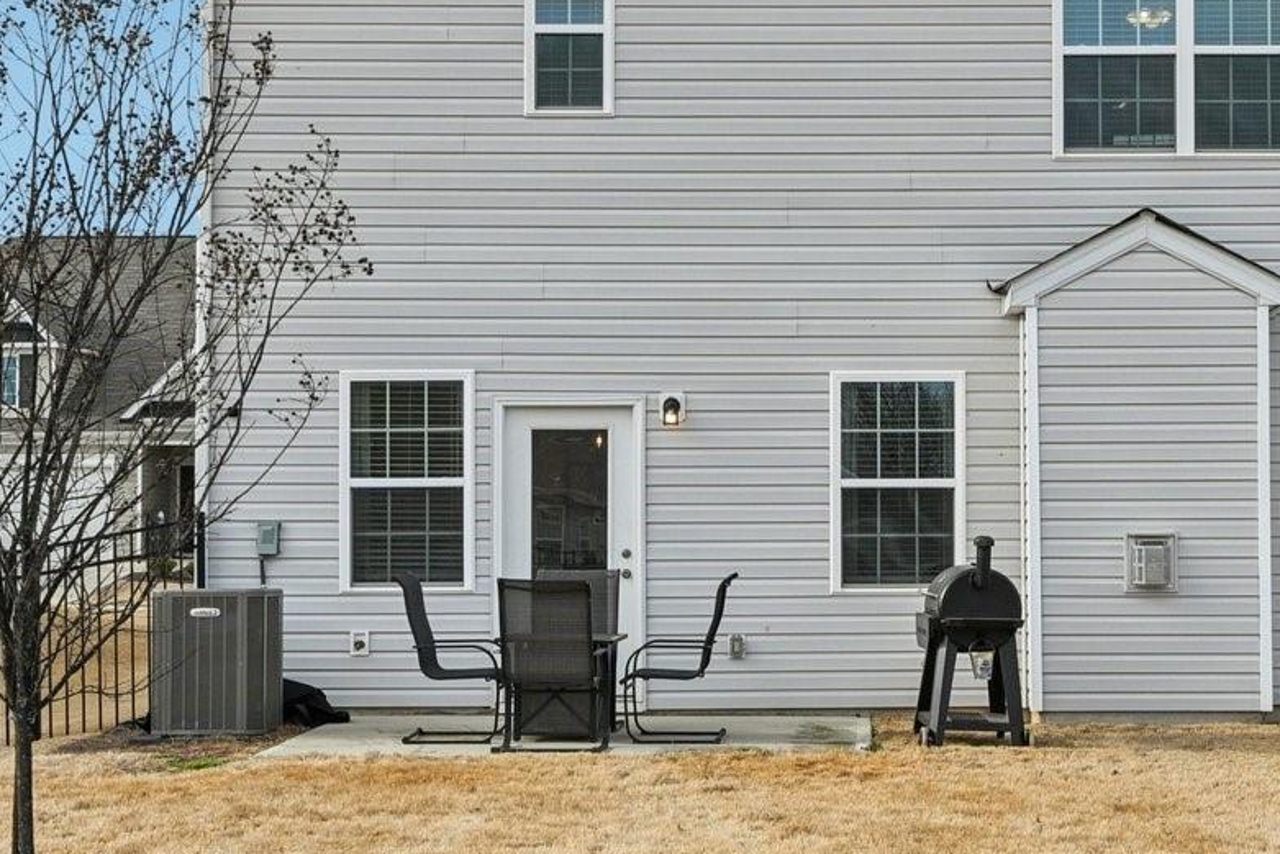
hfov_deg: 26.5
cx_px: 864
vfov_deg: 17.9
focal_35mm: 76
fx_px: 2703
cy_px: 360
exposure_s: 1/160
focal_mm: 19.5
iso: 64
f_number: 8
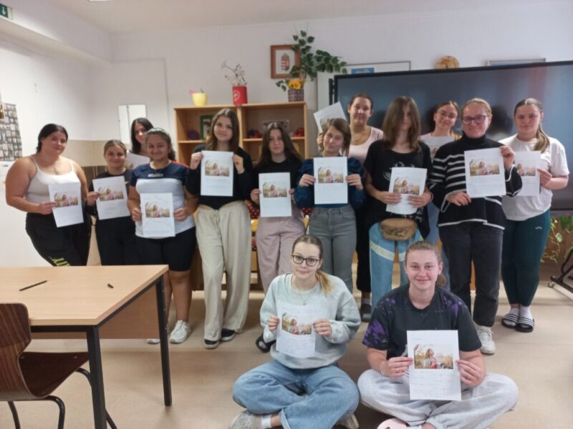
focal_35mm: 25
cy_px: 214
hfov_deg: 69.4
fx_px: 414
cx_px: 286
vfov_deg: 54.9
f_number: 1.8
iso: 320
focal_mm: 4.6
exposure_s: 1/33
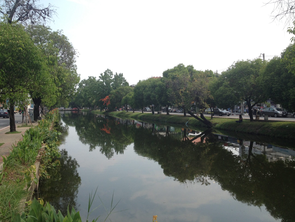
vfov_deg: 40.7
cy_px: 111
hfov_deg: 52.6
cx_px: 148
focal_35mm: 35
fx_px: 298
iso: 50
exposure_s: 1/890
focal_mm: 4.28
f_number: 2.4
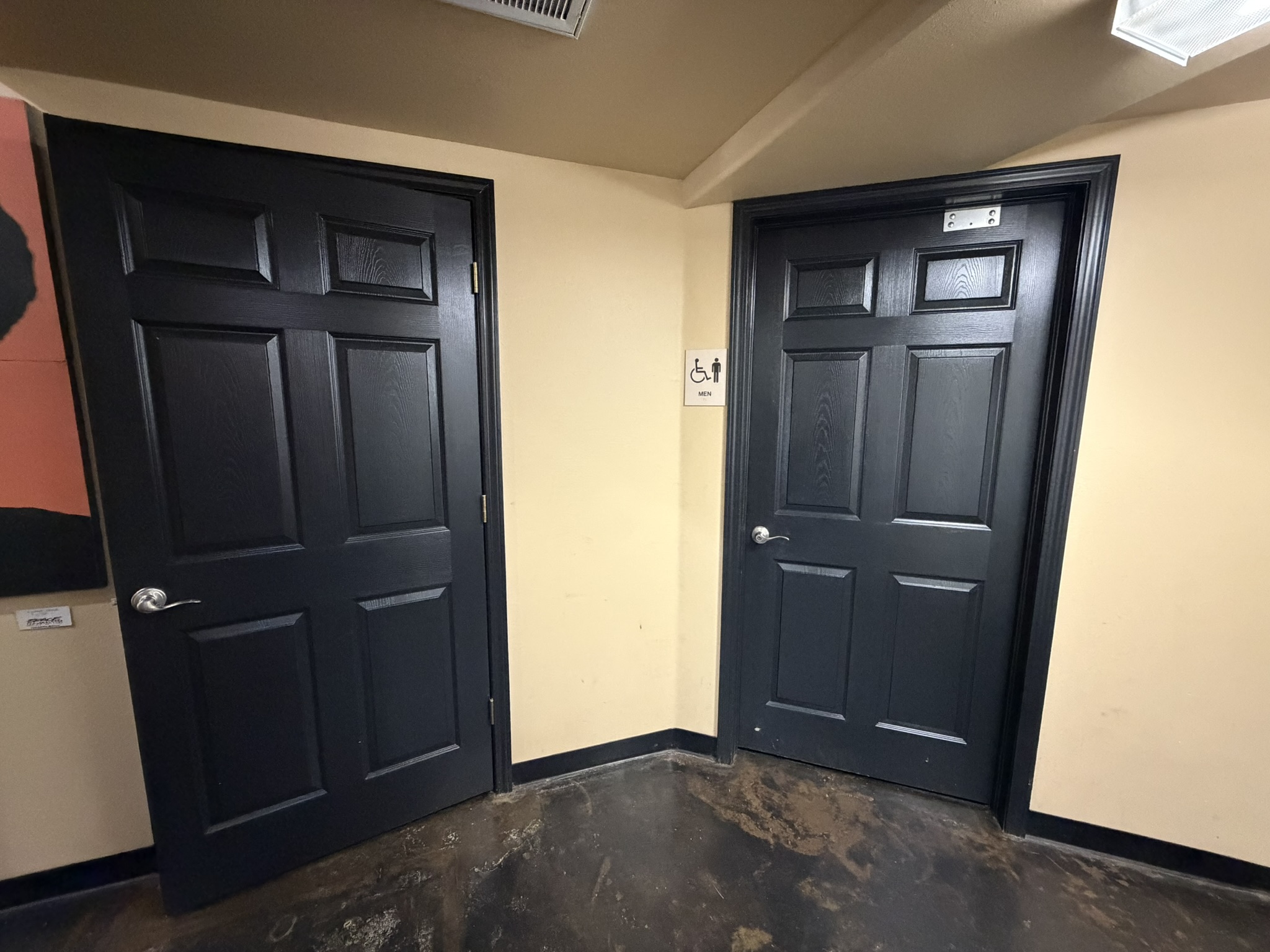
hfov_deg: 102.1
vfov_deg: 85.7
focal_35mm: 14
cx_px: 635
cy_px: 476
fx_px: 514
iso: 1000
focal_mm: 2.22
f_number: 2.2
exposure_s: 1/60
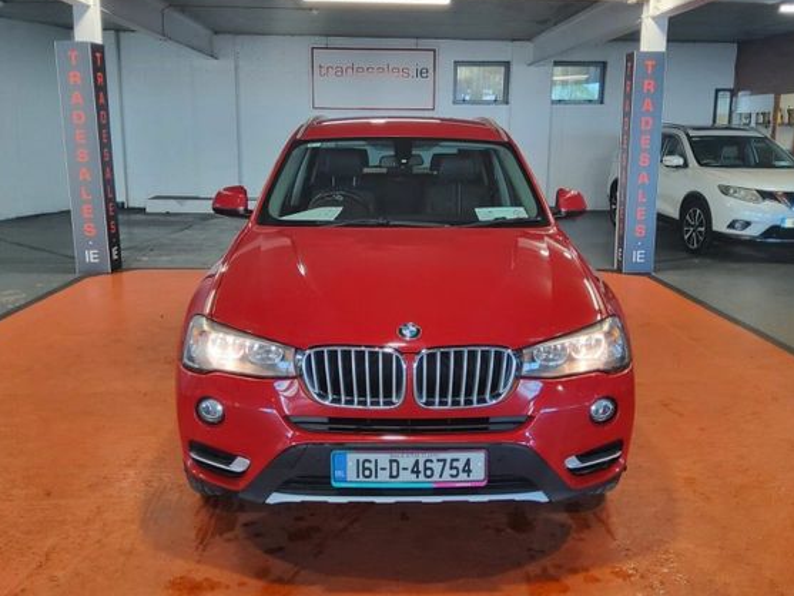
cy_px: 278
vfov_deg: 49.7
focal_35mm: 28
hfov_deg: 63.4
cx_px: 416
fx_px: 642
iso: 250
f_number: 2
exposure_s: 1/100
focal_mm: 3.08
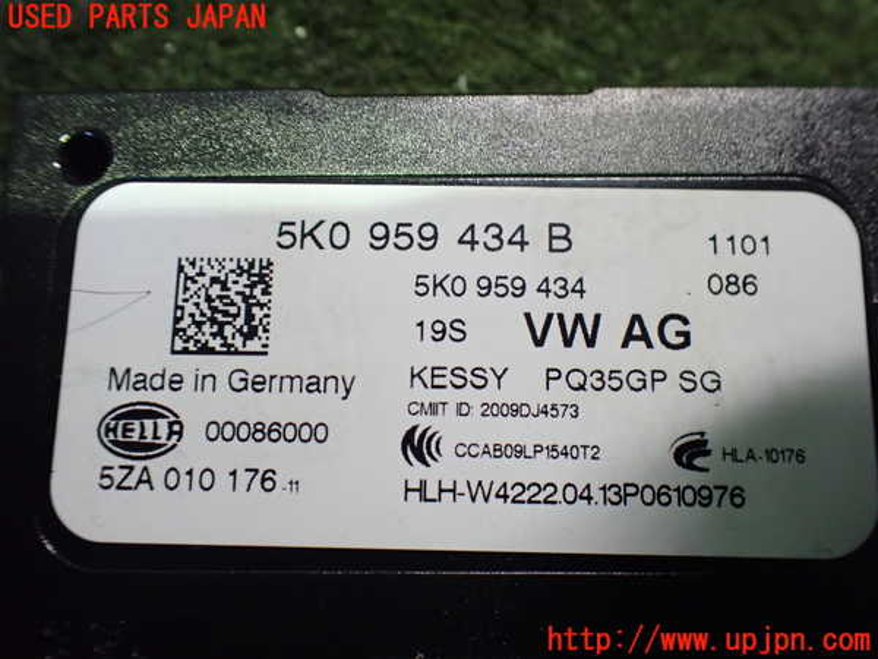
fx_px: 761
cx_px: 439
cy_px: 330
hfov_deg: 60.0
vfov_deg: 46.8
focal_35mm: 30
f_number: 2.3
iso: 800
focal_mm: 5.4
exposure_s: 1/50
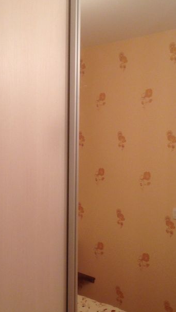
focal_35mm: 71
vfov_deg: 29.7
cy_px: 181
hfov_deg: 17.0
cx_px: 59
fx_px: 589
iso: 64
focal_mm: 4.12
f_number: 2.4
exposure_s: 1/20
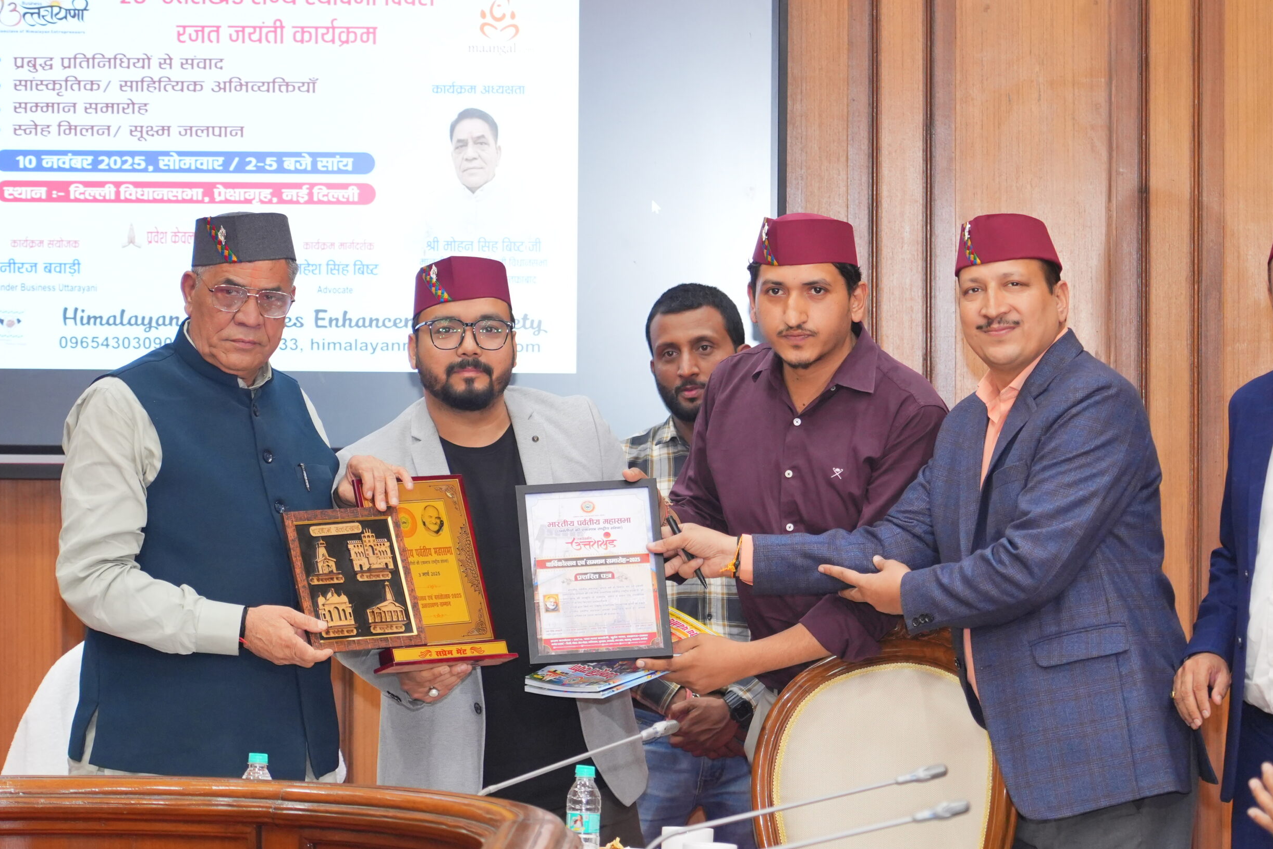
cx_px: 663
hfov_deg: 13.5
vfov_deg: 9.0
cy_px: 424
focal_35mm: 152
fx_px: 5374
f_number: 4
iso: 1600
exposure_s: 1/160
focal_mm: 97
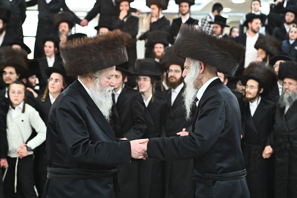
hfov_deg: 22.2
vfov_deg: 14.8
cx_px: 148
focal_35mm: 92
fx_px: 759
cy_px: 99
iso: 5000
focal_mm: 92
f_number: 5
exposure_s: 1/200
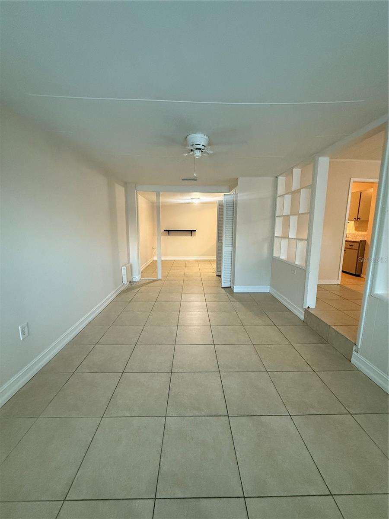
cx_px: 194
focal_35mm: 14
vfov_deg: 102.1
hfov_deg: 85.7
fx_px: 210
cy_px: 260
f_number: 2.2
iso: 640
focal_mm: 2.22
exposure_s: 1/60
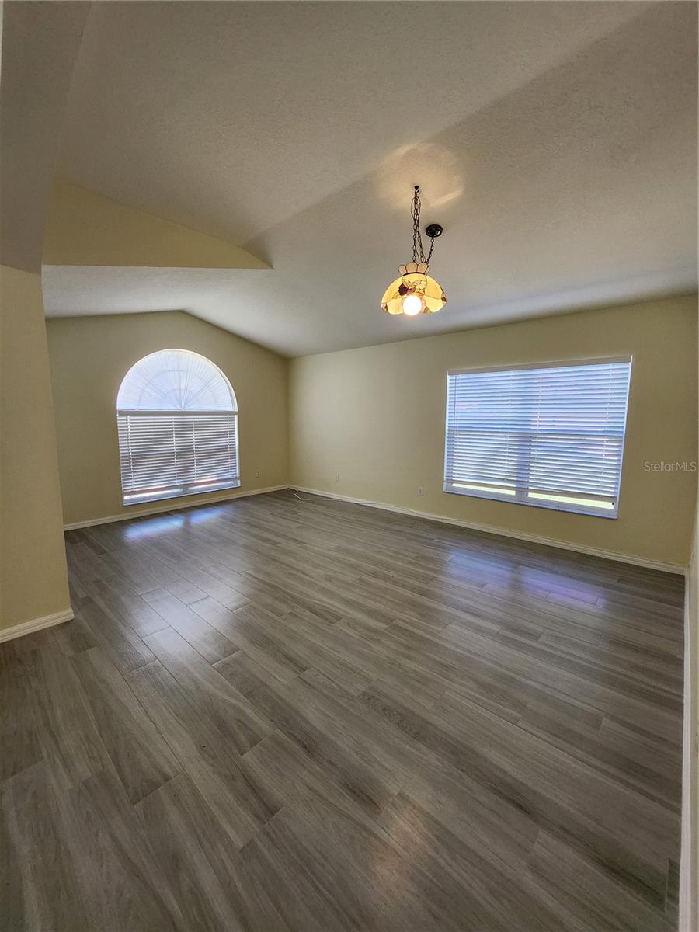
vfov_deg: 106.2
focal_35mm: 13
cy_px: 466
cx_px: 350
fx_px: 350
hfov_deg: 89.9
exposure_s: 1/60
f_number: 2.2
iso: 125
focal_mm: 1.74
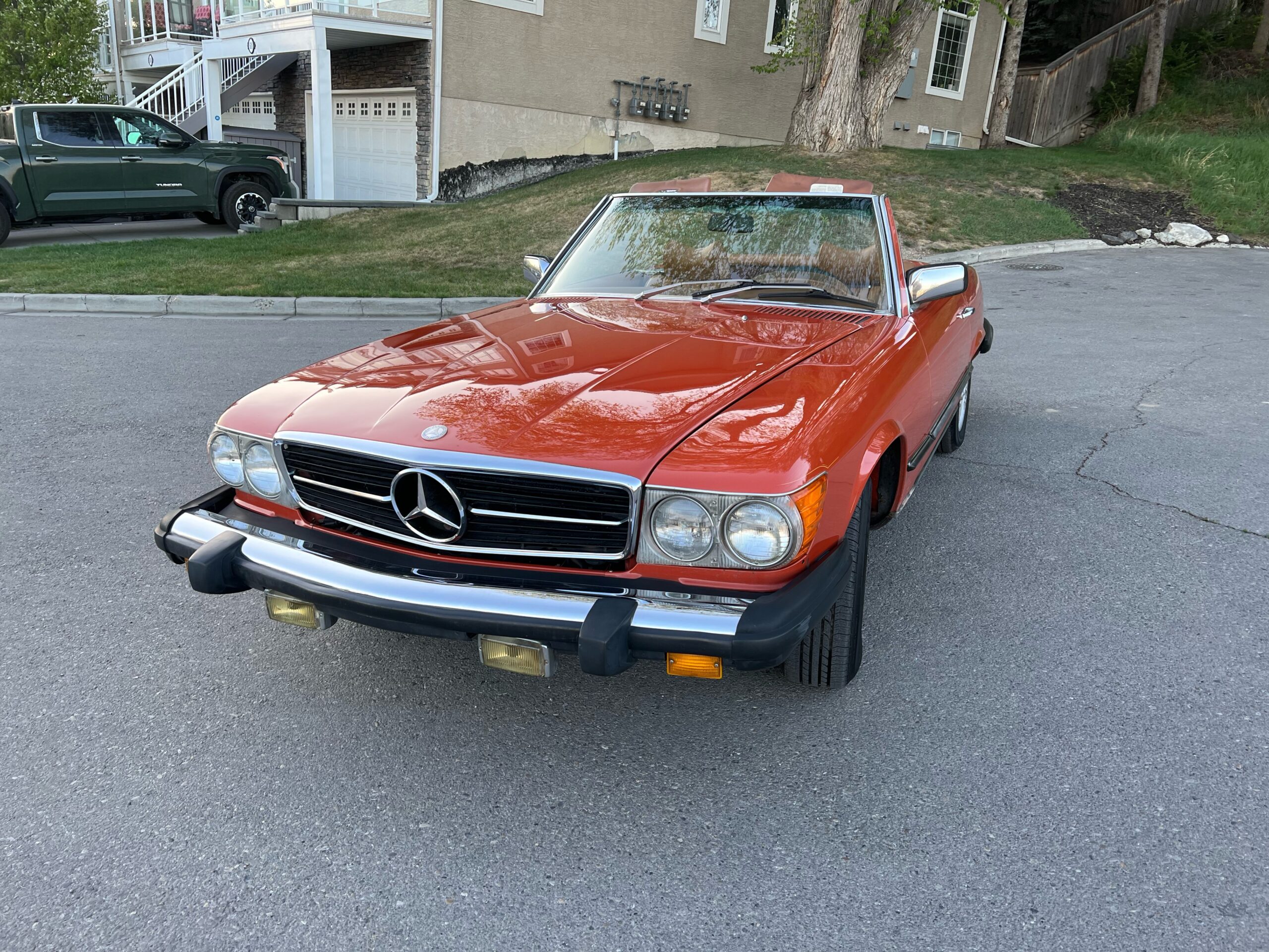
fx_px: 953
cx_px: 634
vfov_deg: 53.1
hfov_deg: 67.3
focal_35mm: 26
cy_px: 476
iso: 40
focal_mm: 5.7
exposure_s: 1/171
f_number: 1.5
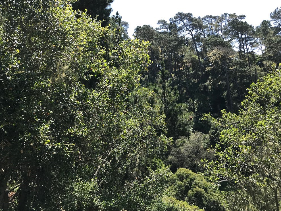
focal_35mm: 29
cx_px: 140
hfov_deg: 61.7
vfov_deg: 48.2
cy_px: 108
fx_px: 235
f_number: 1.8
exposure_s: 1/709
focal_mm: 3.99
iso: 20
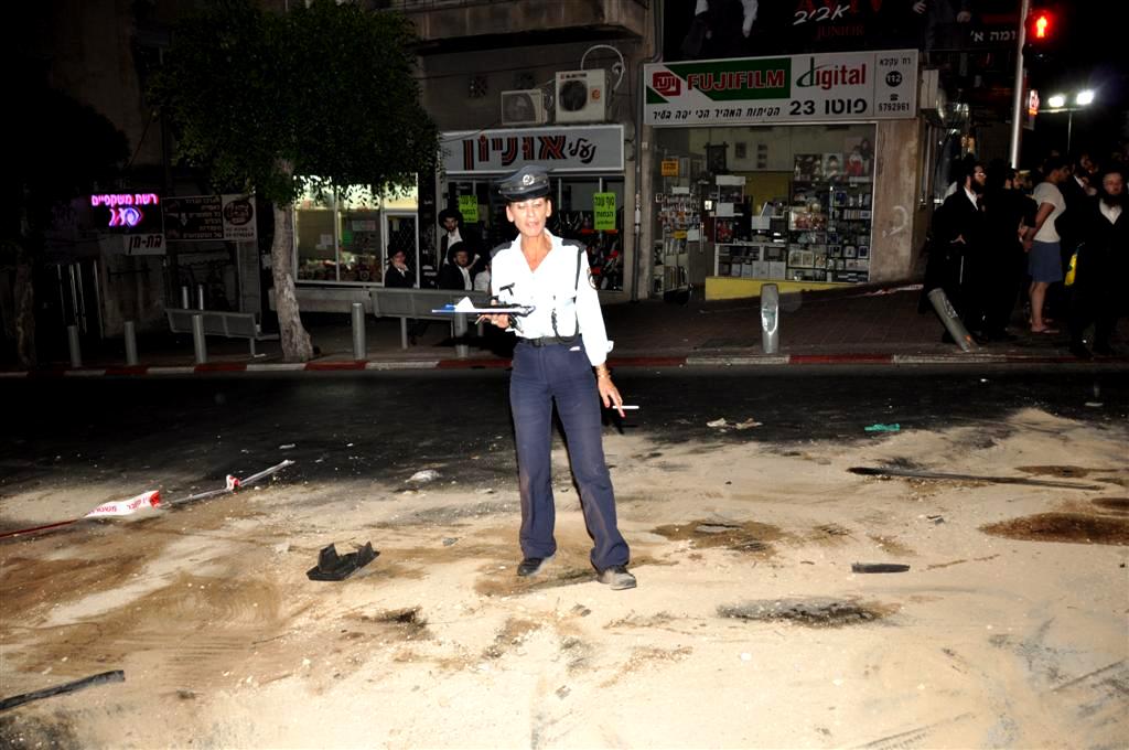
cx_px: 564
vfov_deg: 47.8
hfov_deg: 67.4
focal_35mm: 27
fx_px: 846
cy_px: 375
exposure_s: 1/60
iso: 500
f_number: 5
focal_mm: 18
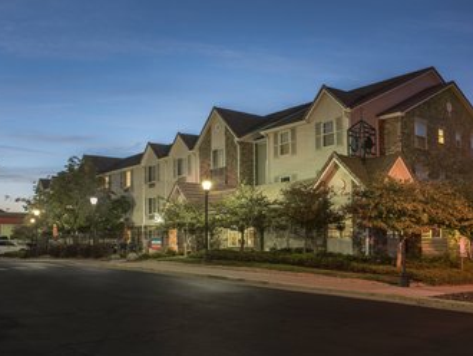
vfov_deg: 37.8
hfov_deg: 48.9
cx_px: 245
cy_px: 181
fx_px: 520
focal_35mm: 38
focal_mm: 34
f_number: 11
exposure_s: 3
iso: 320
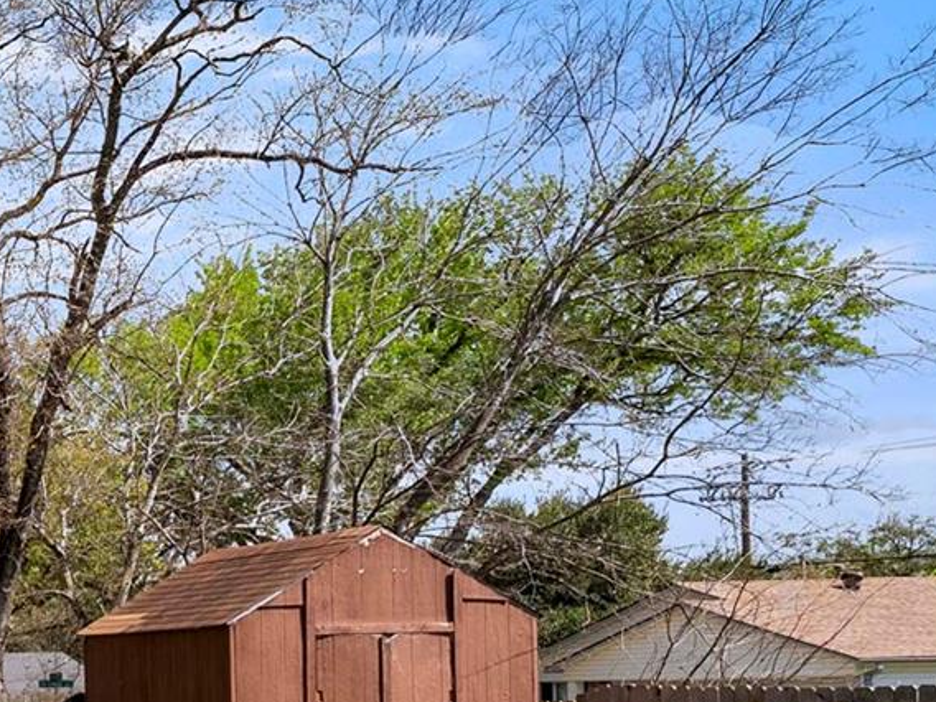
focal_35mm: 61
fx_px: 1661
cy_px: 693
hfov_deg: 21.7
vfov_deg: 23.0
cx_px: -702
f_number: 7.1
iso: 100
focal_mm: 17.7
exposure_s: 1/320
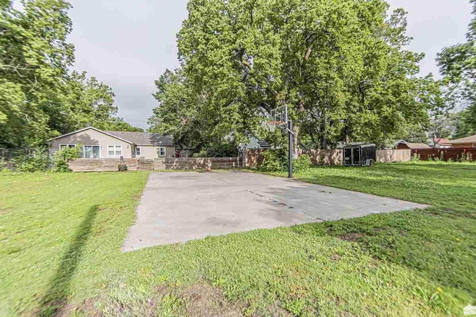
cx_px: 242
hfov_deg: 96.7
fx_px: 212
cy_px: 166
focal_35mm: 16
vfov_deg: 73.7
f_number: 8
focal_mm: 10
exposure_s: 1/160
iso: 100
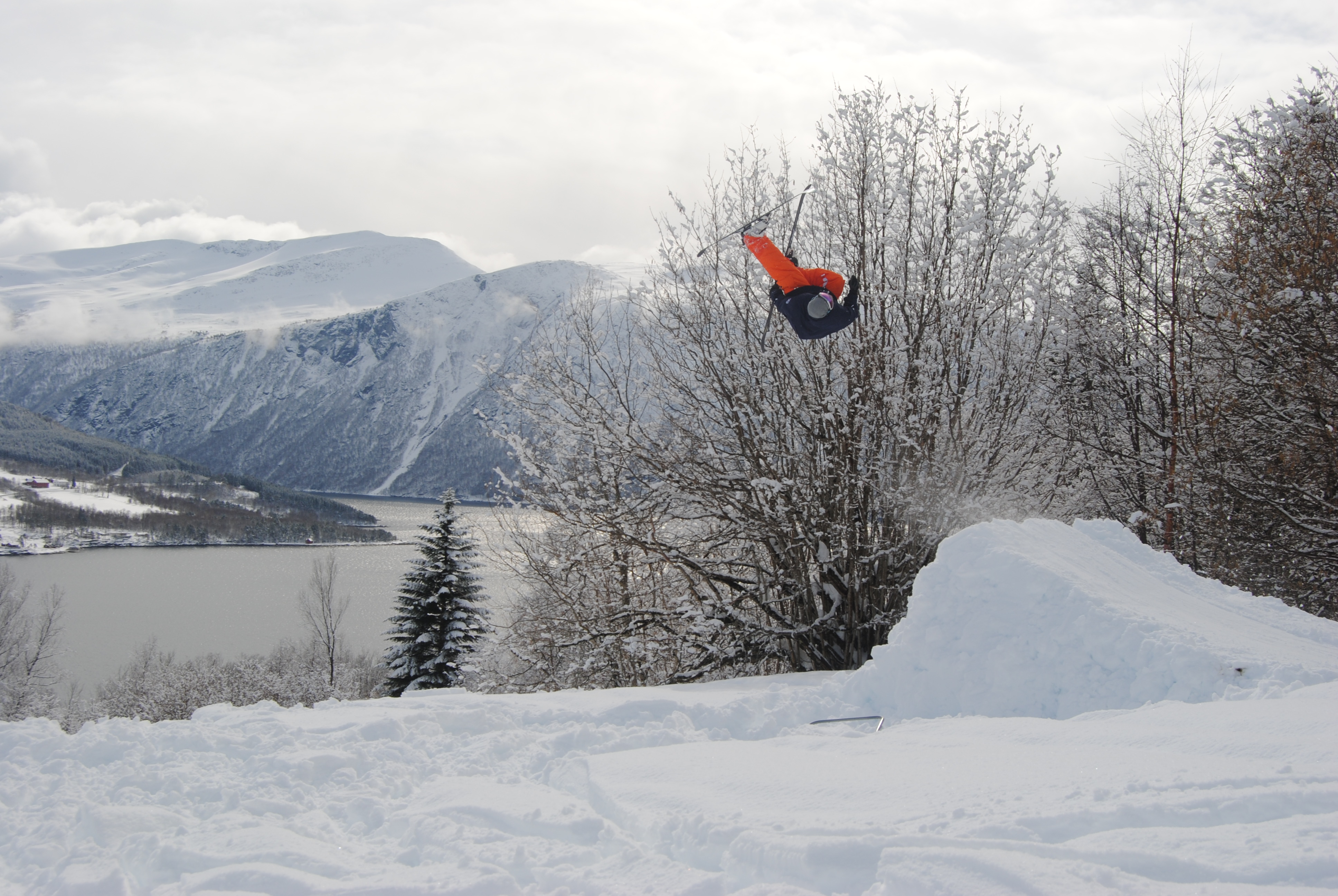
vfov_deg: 29.9
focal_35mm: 45
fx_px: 1674
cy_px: 448
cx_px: 669
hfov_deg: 43.6
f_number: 8
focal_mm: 30
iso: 100
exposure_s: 1/400
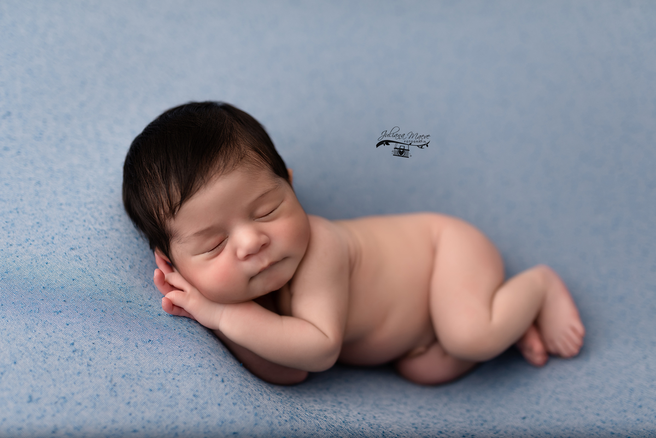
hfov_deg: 54.4
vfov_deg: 37.9
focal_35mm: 35
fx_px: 638
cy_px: 219
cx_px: 328
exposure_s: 1/250
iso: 100
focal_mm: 35
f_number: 2
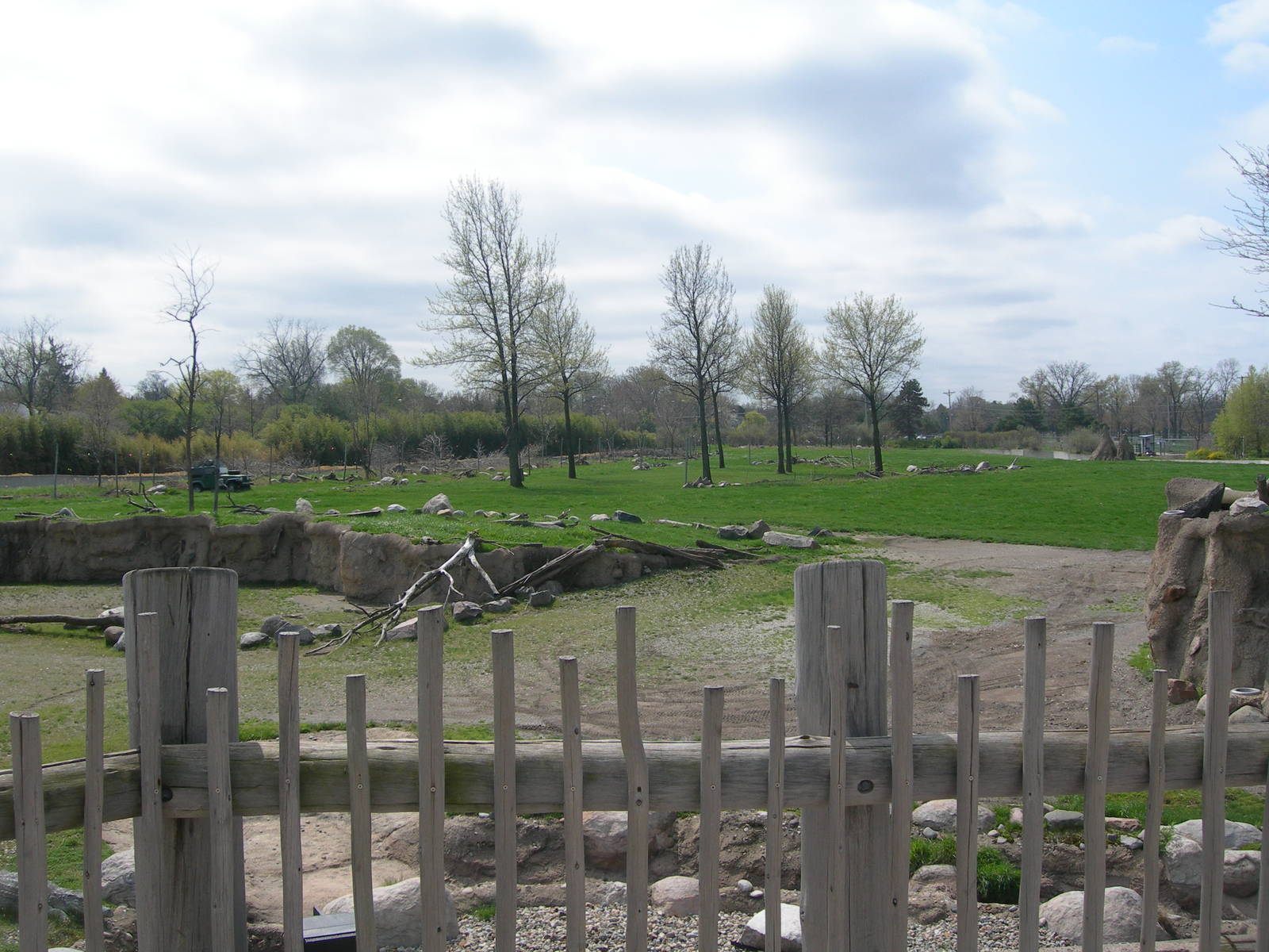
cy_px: 476
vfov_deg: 37.7
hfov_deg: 49.0
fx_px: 1393
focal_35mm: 38
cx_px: 634
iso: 50
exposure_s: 1/698
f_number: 4.8
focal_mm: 7.8
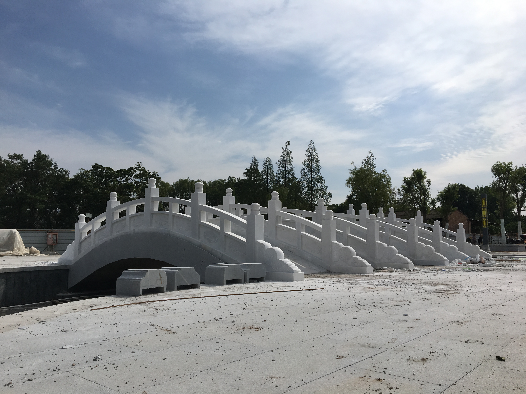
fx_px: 441
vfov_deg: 48.2
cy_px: 197
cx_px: 263
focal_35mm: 29
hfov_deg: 61.7
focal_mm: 4.15
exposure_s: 1/5128
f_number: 2.2
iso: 25
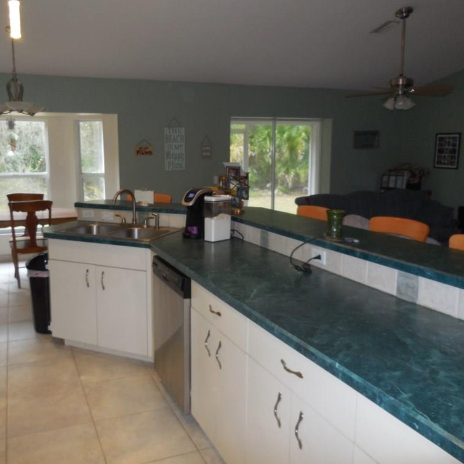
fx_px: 455
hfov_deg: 53.8
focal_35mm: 30
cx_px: 196
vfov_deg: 54.0
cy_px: 230
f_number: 3.1
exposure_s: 1/25
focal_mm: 4.5
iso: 220
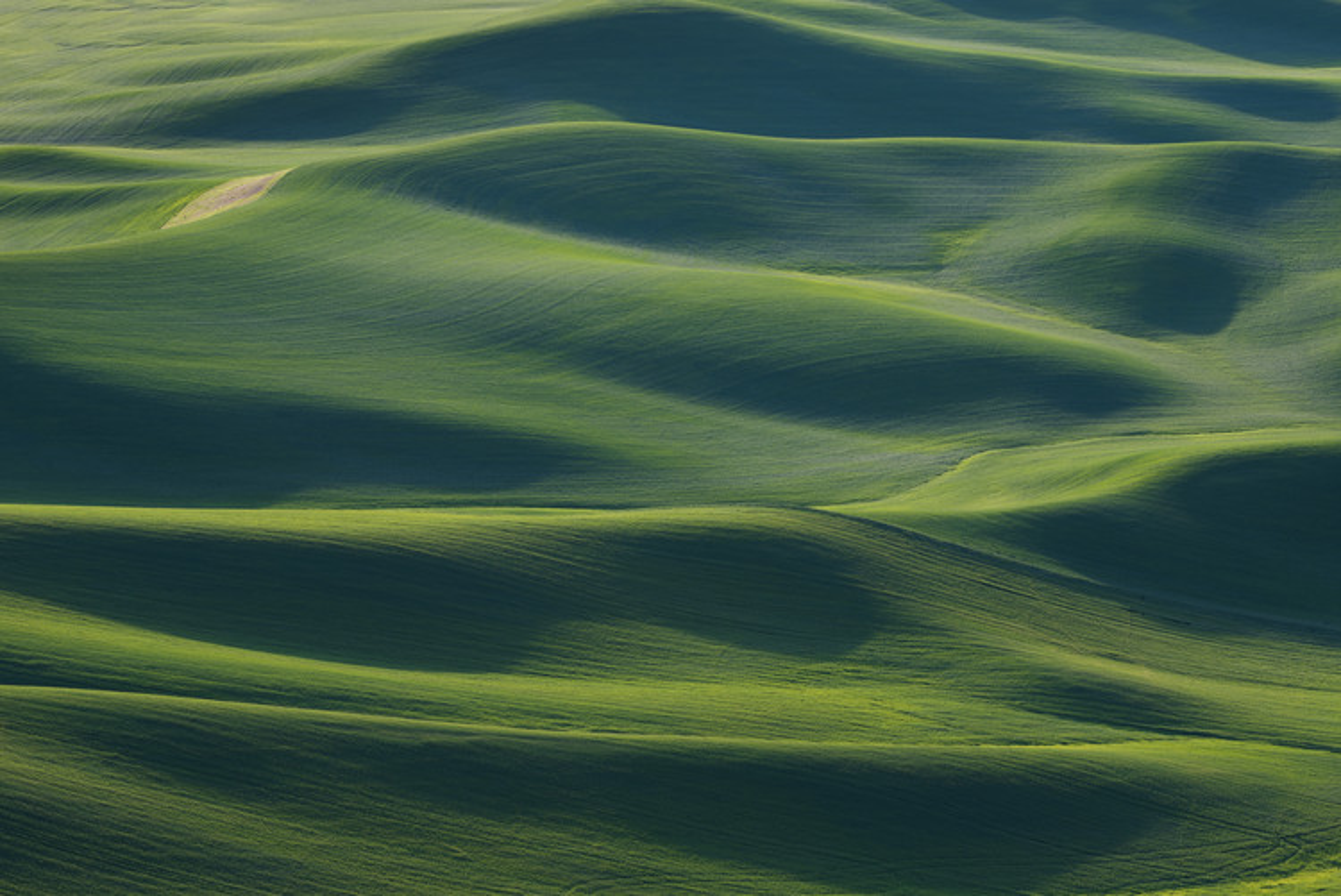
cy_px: 448
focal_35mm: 220
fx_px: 8199
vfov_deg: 6.3
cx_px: 670
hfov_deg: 9.3
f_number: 11
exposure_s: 1/13
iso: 64
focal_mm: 220
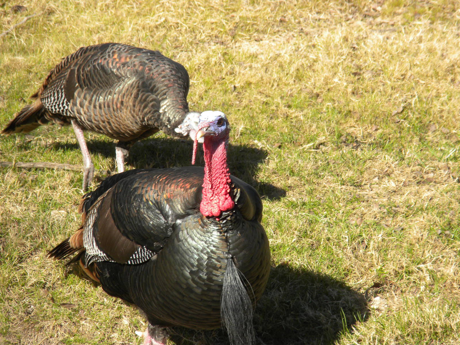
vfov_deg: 5.7
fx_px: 3455
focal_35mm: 260
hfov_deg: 7.6
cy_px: 172
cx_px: 230
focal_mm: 46.2
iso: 72
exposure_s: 1/265
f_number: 5.3
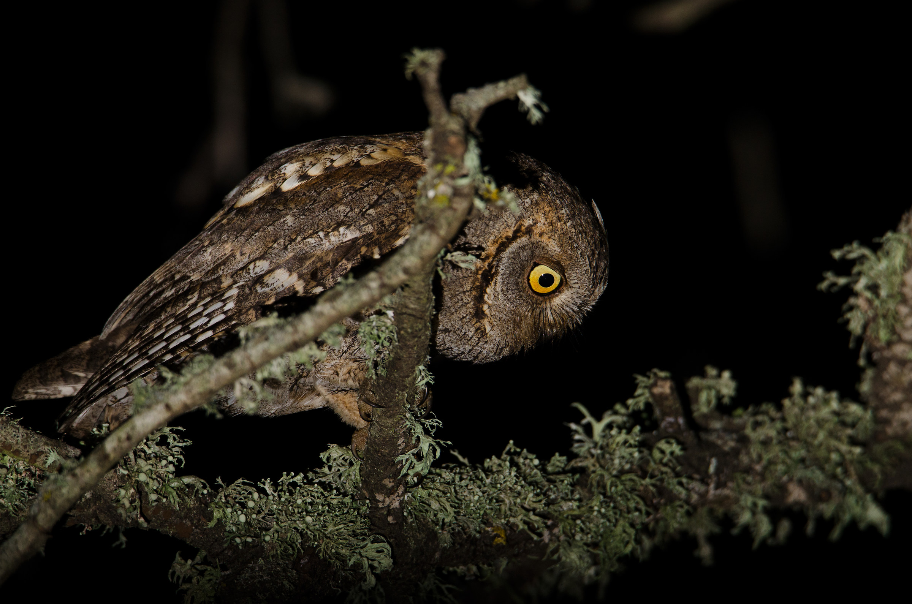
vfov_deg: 1.5
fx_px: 22754
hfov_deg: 2.3
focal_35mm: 900
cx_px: 456
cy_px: 302
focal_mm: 600
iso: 400
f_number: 9
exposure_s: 1/500
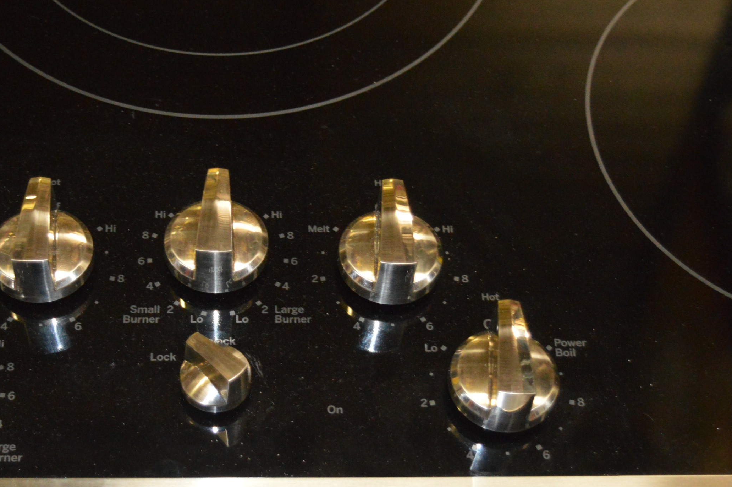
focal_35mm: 70
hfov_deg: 28.7
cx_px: 269
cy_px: 280
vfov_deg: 19.4
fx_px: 1422
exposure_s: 1/60
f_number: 4.5
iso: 2800
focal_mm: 32
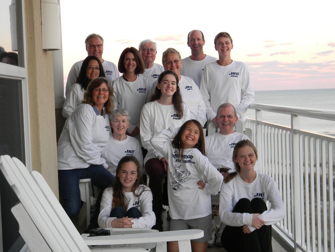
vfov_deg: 26.1
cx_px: 168
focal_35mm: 56
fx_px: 542
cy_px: 126
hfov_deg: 34.3
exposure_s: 1/30
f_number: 4.1
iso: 87
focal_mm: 10.1
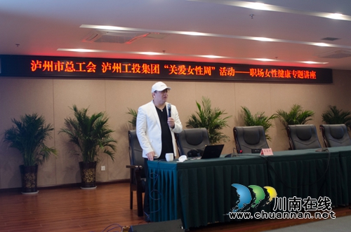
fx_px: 409
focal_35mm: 42
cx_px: 176
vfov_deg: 31.7
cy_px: 116
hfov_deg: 46.5
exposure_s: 1/60
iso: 800
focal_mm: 28
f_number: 3.5
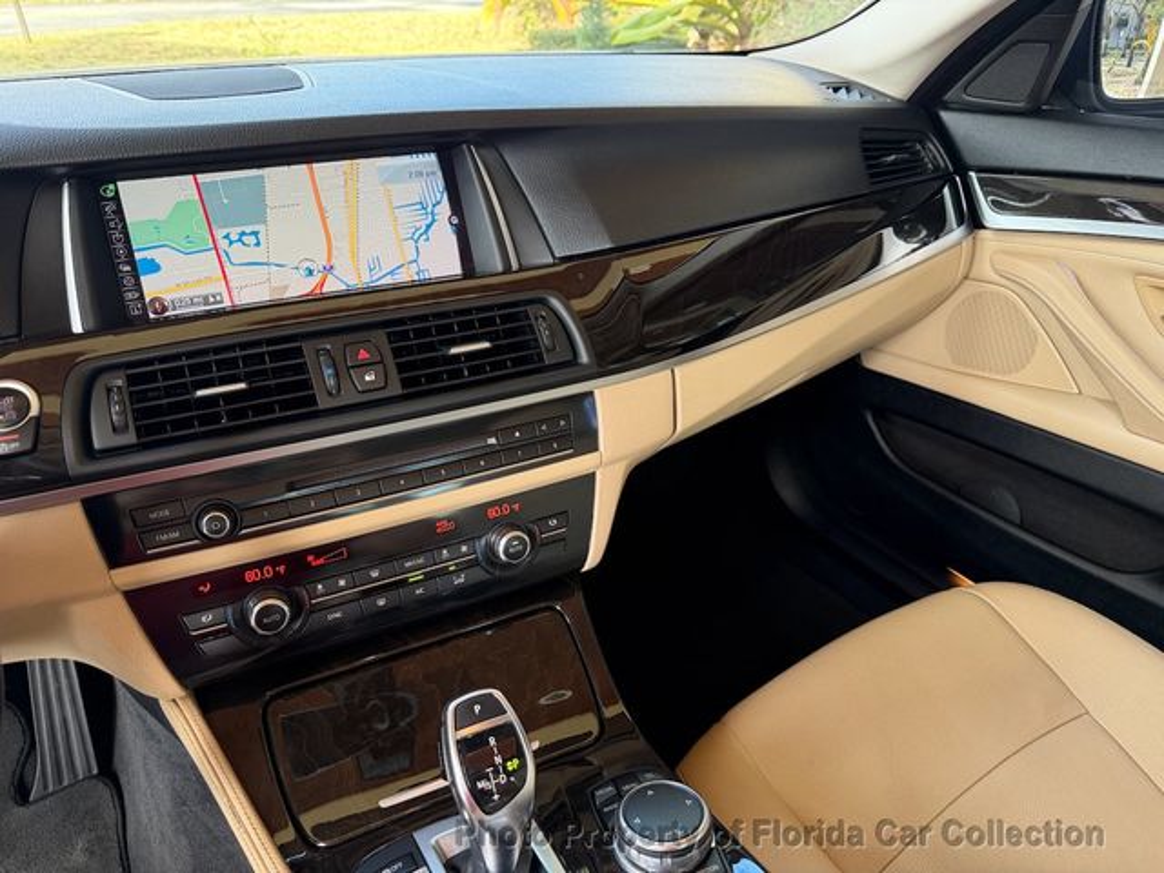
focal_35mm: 24
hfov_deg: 71.6
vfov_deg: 56.8
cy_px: 436
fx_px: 807
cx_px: 582
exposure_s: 1/129
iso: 160
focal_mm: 6.76
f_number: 1.78
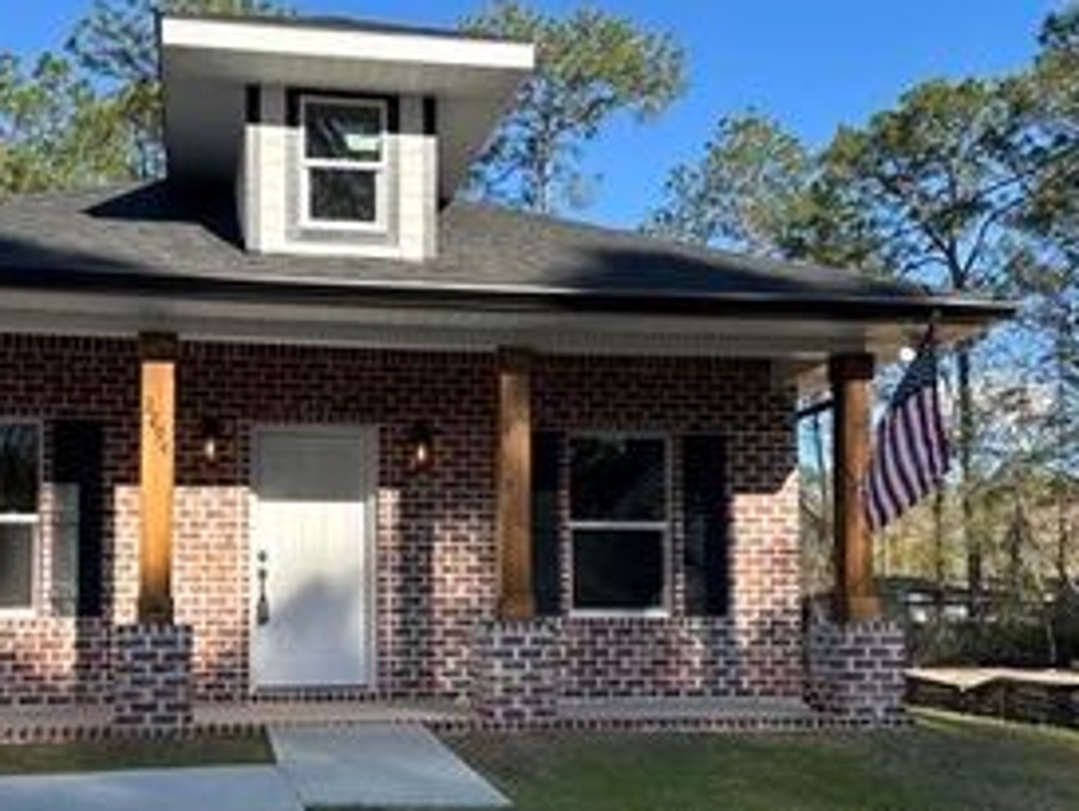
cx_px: 431
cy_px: 536
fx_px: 1372
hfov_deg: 42.7
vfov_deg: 32.6
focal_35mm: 44
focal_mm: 6.86
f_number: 1.78
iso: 80
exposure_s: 1/1779
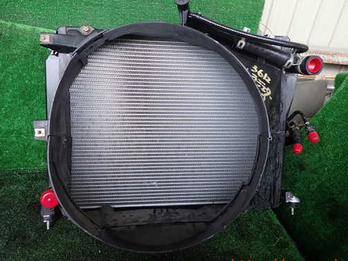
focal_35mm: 30
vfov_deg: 46.7
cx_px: 180
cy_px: 118
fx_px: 302
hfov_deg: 60.0
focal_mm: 4.5
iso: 125
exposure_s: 1/60
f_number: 2
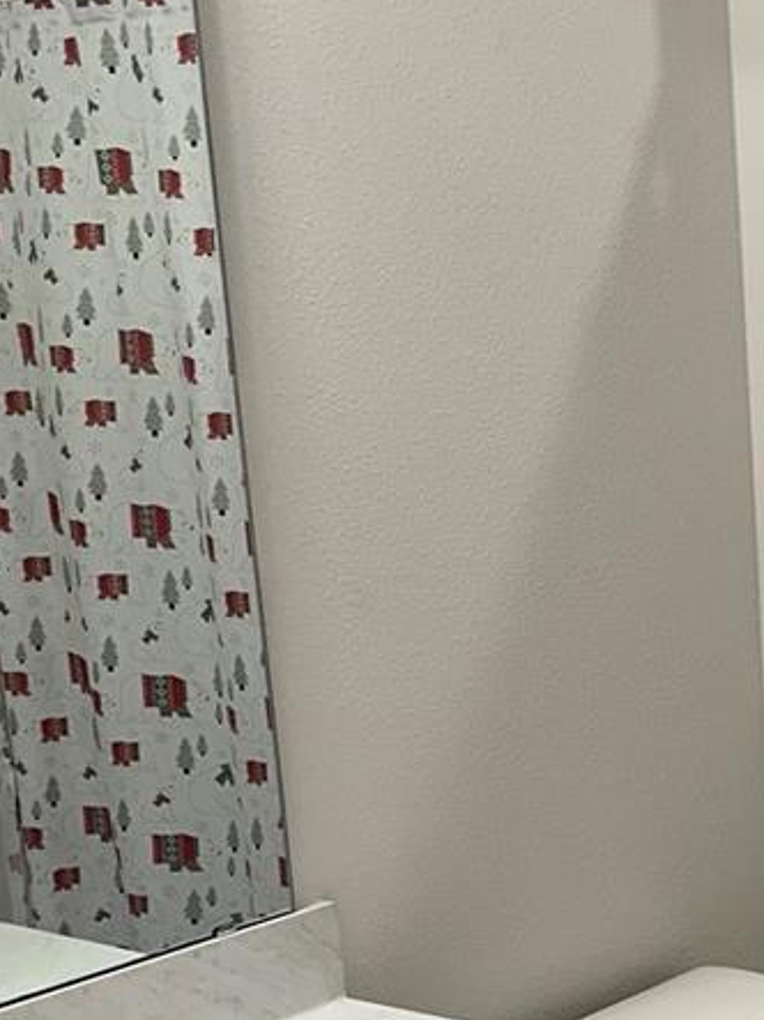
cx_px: 990
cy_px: 838
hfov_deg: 20.6
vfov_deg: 29.1
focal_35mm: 65
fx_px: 1914
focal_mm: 6.86
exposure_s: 1/120
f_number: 1.78
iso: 125
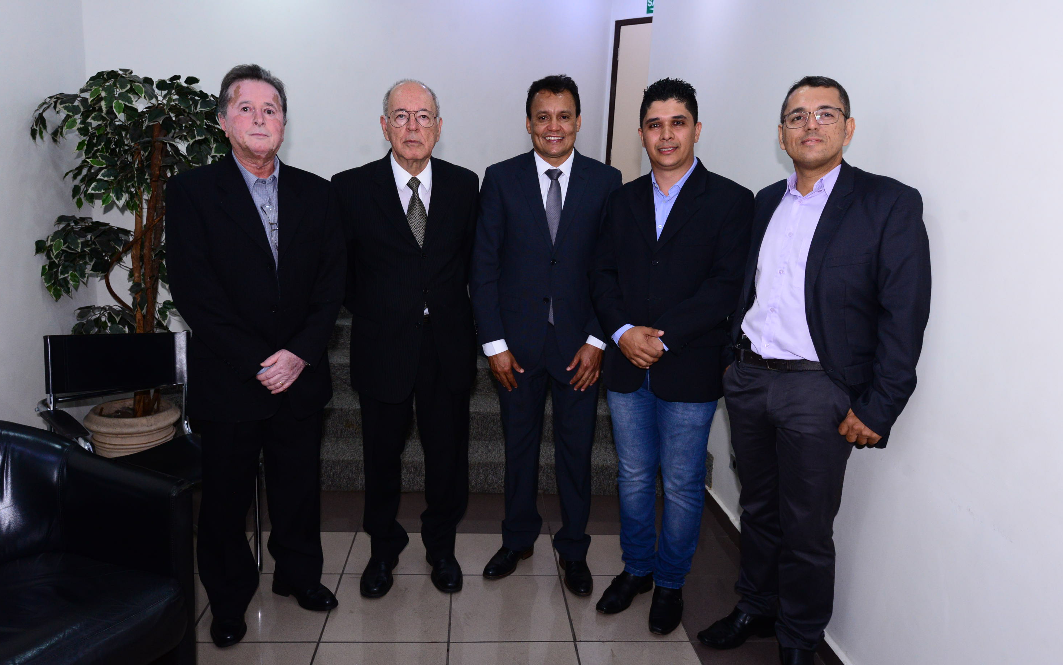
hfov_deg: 72.5
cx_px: 533
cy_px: 334
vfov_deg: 49.3
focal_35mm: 25
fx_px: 724
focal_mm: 24
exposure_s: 1/125
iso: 2500
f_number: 6.3
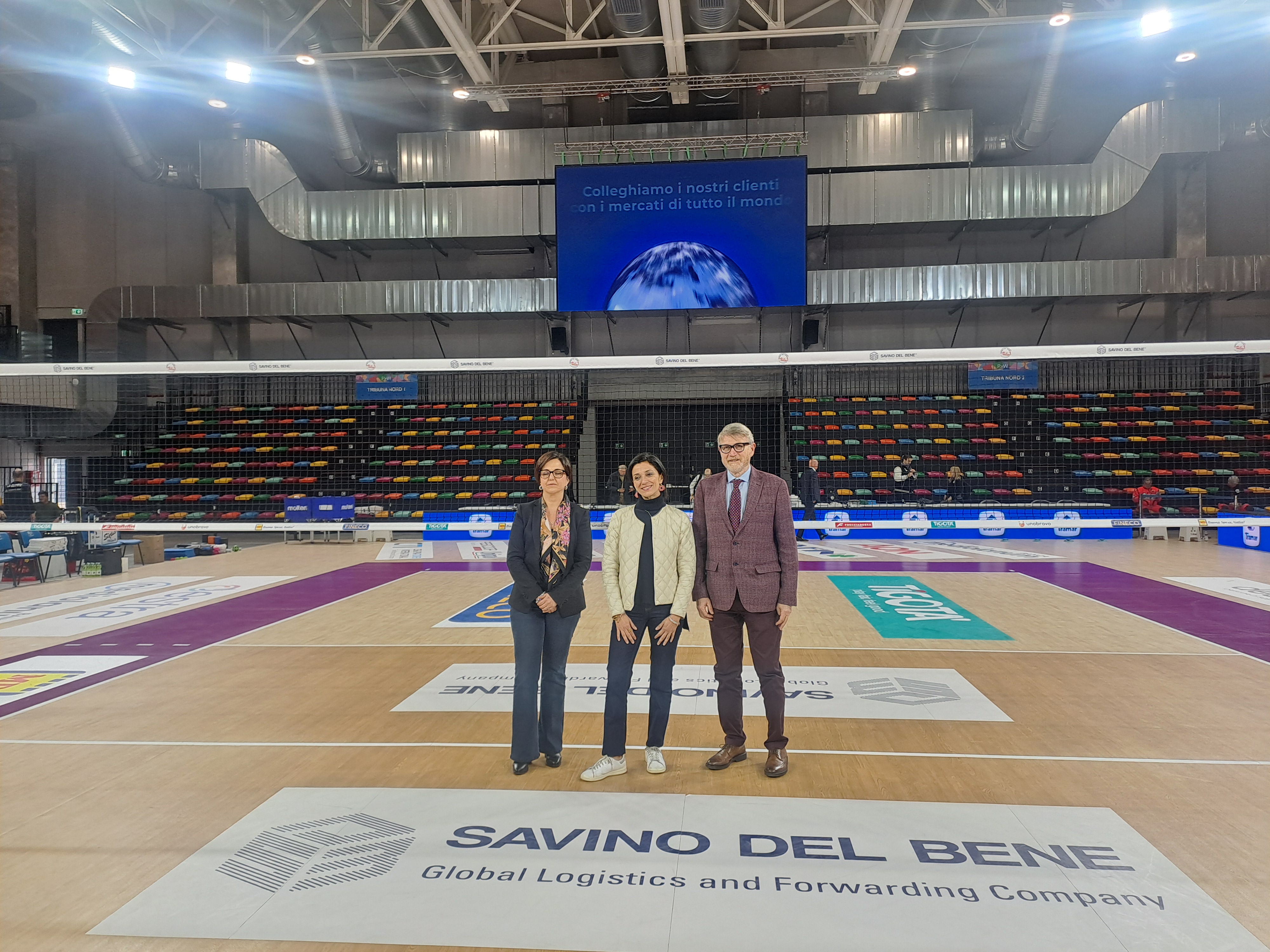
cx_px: 635
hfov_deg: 69.4
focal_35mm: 25
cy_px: 476
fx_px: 917
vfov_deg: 54.9
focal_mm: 4.65
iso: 50
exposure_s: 1/100
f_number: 1.8
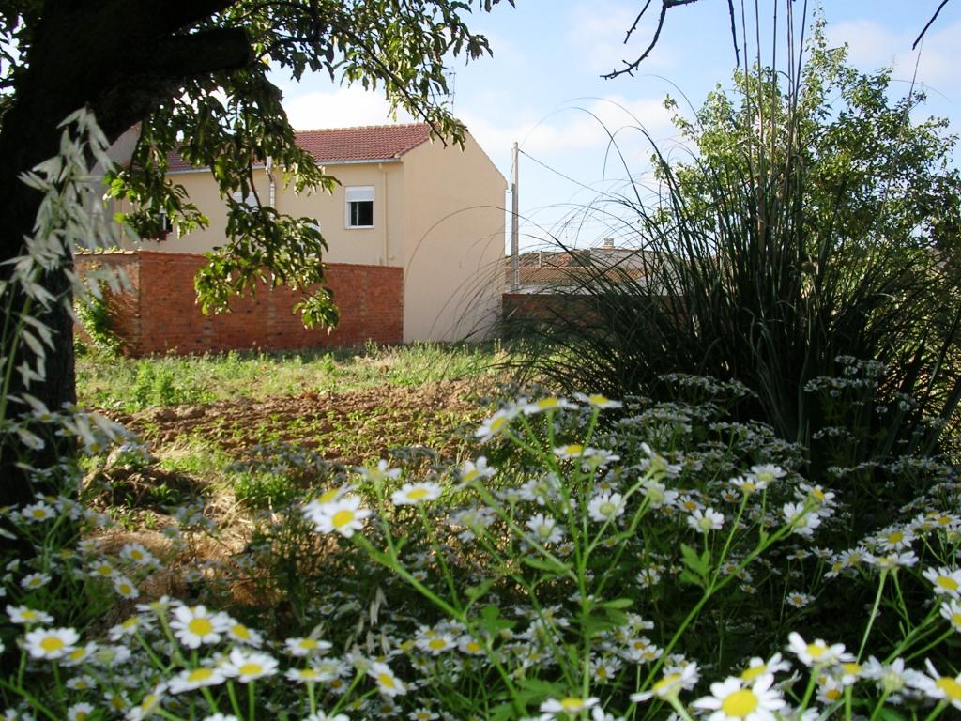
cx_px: 480
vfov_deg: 37.7
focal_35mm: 38
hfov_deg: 49.0
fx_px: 1055
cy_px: 360
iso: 50
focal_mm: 5.8
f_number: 5.6
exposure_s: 1/183
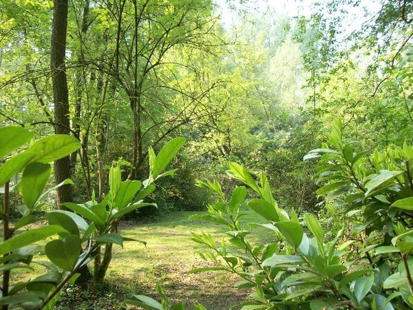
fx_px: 382
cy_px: 155
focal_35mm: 32
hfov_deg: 56.8
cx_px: 206
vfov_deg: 44.2
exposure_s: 1/100
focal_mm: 5.7
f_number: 2.9
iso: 80
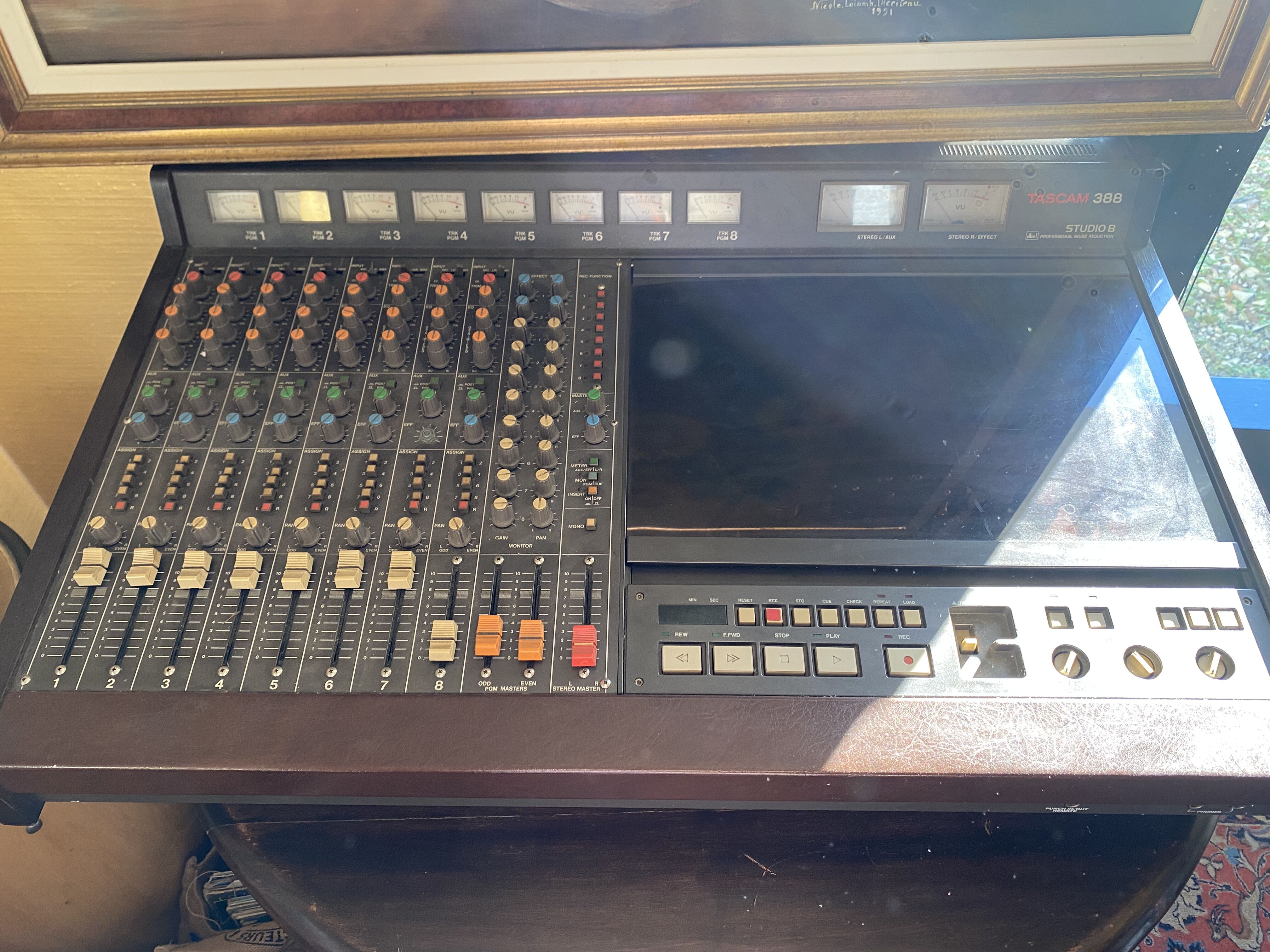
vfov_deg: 53.1
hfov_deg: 67.3
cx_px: 635
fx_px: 954
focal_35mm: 26
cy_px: 476
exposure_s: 1/60
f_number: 1.8
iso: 125
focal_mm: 4.25
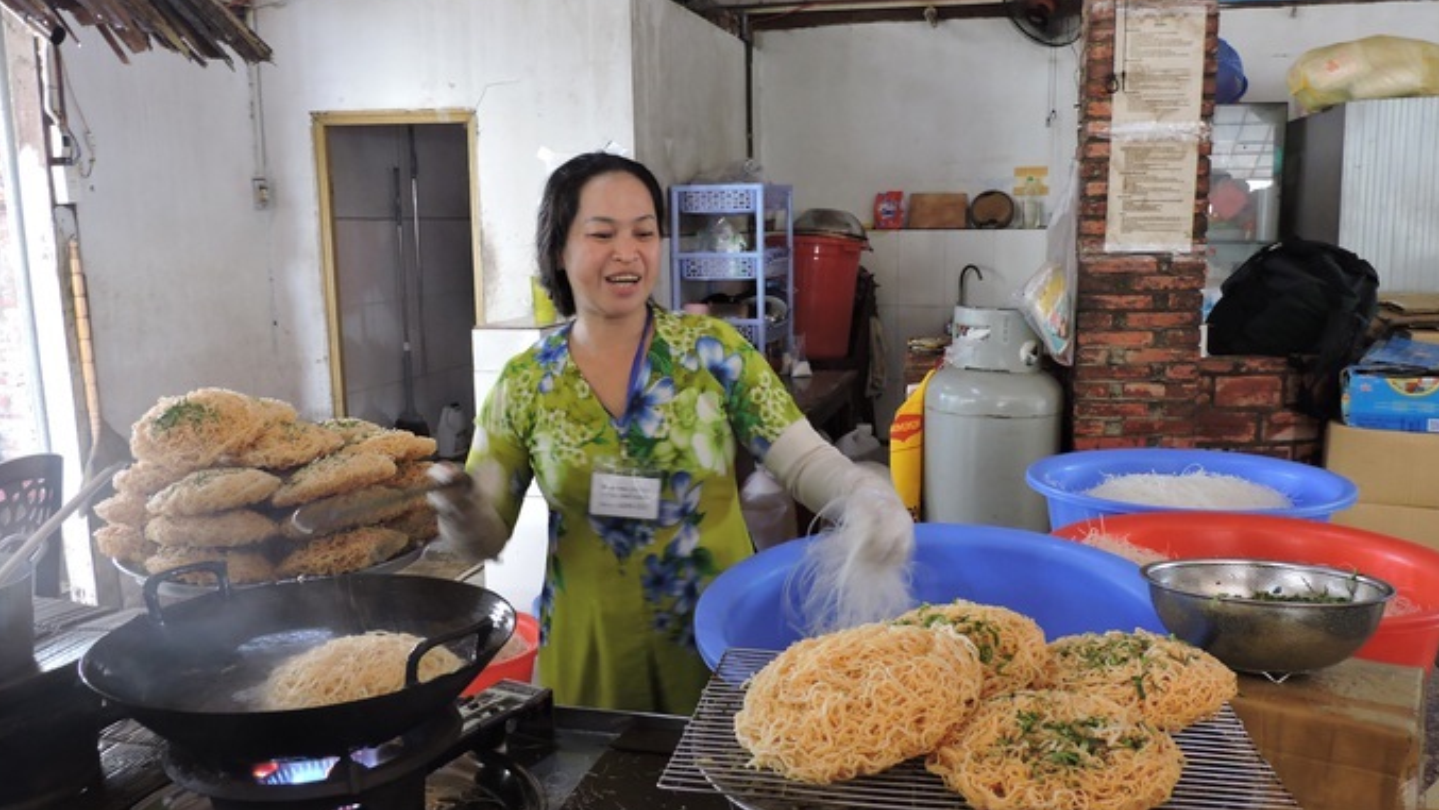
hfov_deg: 59.5
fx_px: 1259
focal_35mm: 33
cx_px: 721
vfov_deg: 35.6
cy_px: 448
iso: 400
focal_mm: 5.4
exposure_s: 1/15
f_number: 3.1
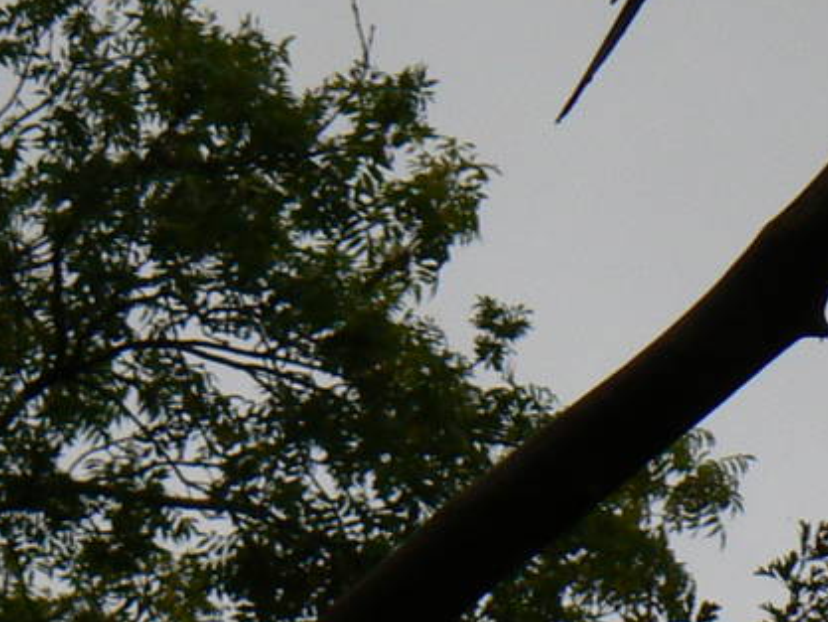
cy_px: -548
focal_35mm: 303
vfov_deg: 4.8
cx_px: 1064
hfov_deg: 6.5
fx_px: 7250
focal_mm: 13.1
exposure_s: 1/250
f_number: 5.6
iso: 80
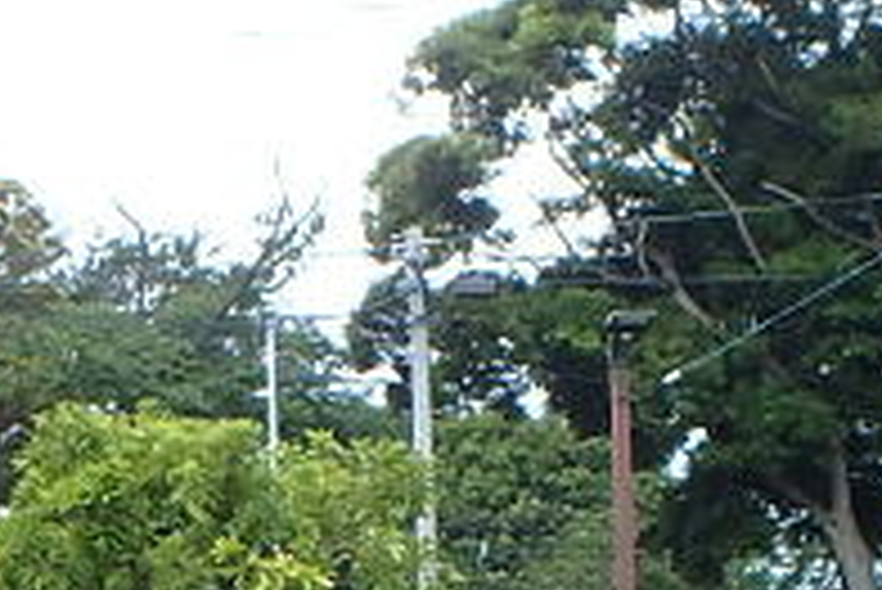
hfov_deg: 19.2
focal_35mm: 106
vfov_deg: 12.8
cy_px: 558
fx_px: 2599
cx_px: 567
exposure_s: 1/400
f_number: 3.5
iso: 125
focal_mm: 3.7
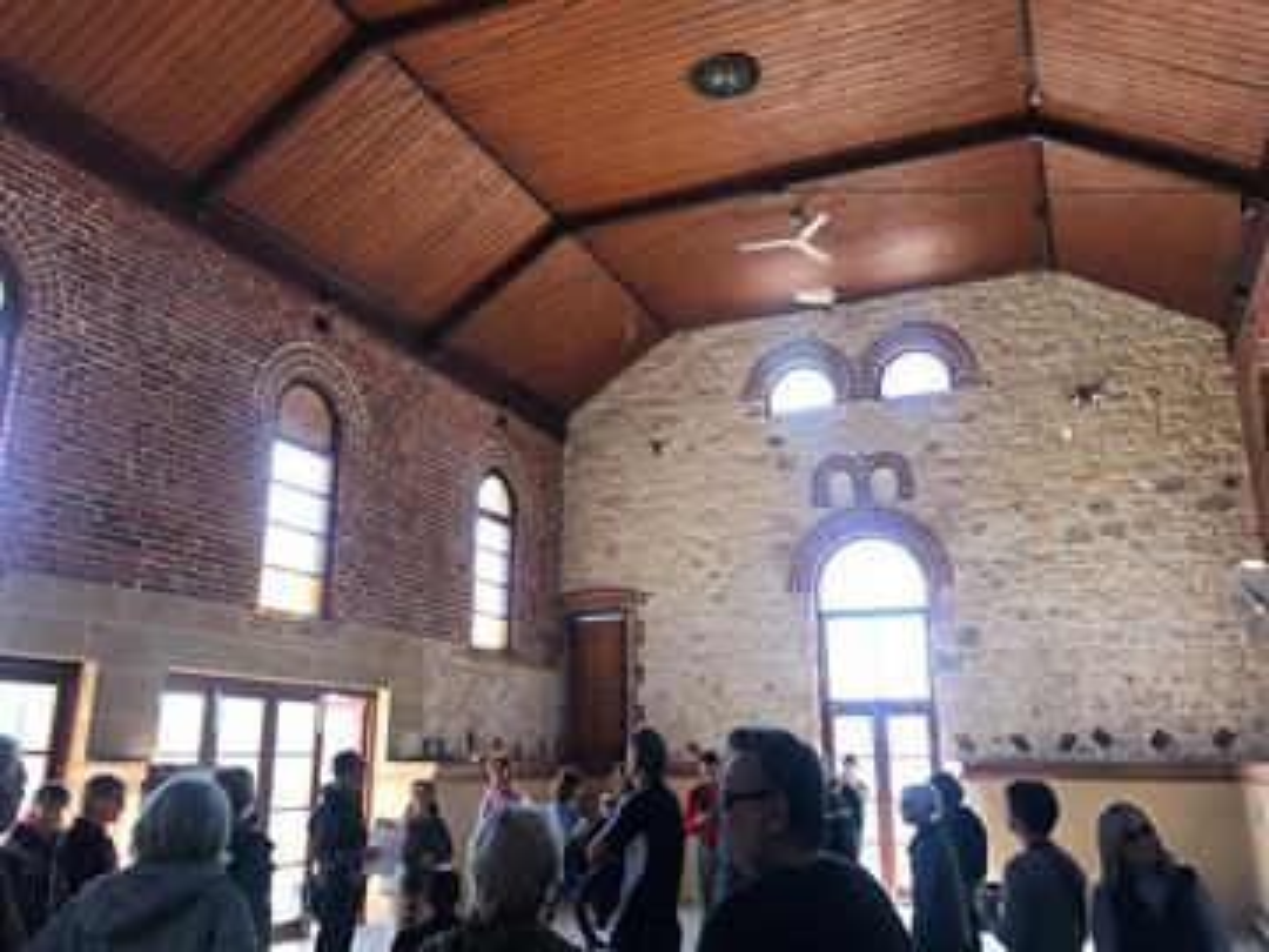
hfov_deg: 63.4
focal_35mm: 28
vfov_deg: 49.7
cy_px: 476
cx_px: 634
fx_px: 1026
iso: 32
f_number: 1.8
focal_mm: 3.99
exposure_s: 1/100
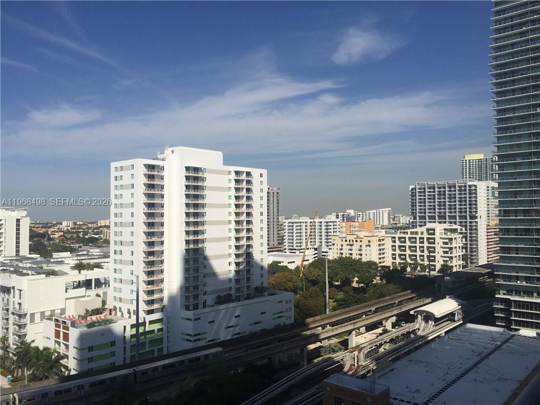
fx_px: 452
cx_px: 270
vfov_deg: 48.2
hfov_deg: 61.7
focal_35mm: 29
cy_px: 202
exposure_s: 1/4950
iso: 32
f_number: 2.2
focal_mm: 4.15
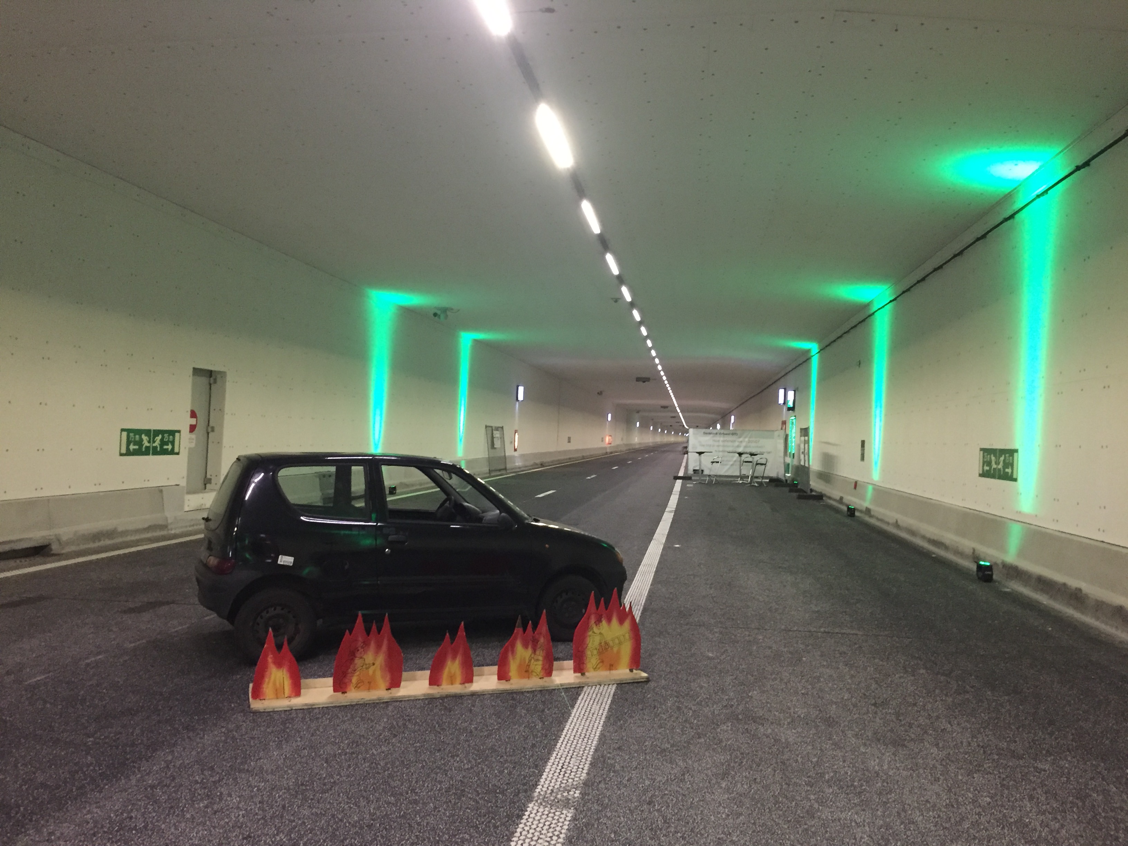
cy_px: 423
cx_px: 564
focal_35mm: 29
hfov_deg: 61.7
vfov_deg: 48.2
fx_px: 945
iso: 320
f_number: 2.2
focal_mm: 4.15
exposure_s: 1/17
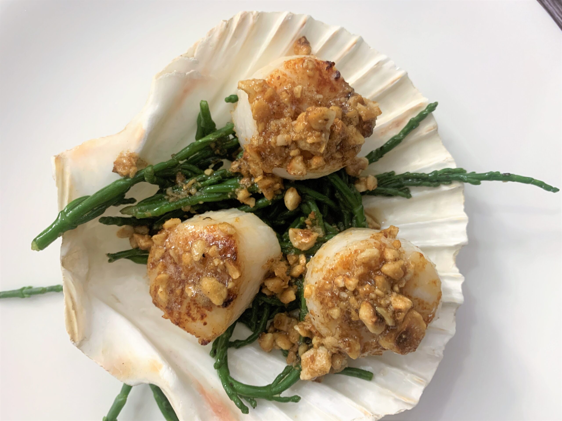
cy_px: 210
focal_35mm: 26
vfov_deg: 53.1
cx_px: 281
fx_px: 422
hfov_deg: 67.3
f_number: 1.8
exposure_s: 1/50
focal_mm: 4.25
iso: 250
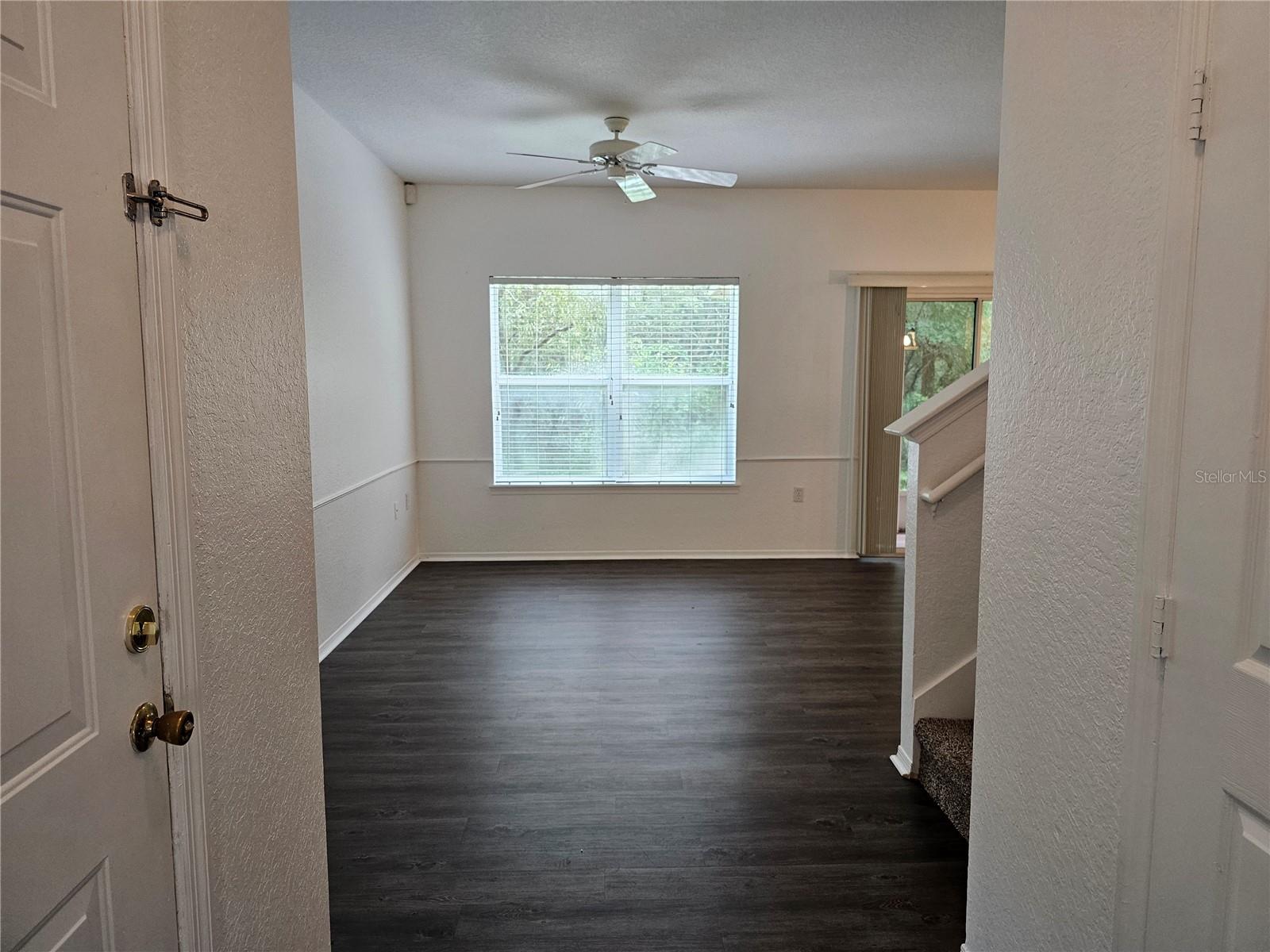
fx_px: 844
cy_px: 476
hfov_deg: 73.9
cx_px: 635
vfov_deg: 58.9
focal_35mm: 23
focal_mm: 6.3
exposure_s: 1/120
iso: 320
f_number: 1.7
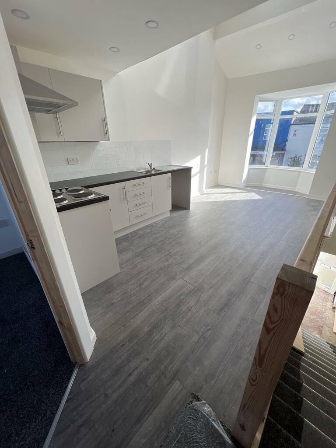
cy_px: 224
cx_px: 168
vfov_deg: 106.2
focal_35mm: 13
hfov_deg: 89.9
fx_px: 168
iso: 32
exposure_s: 1/234
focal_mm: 1.57
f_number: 1.8
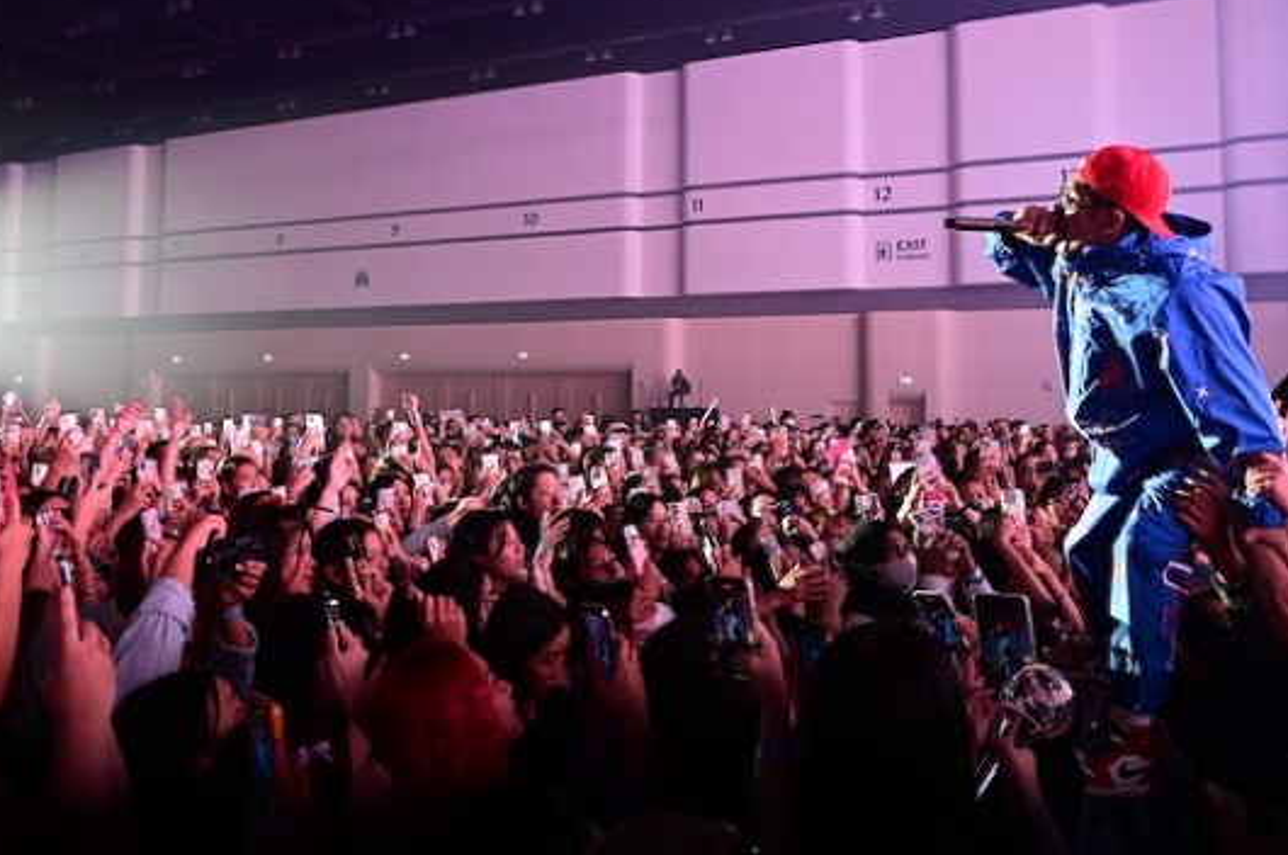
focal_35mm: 29
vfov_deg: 44.5
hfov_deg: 63.7
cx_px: 605
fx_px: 1036
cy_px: 322
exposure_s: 1/80
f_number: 5
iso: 1250
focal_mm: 15
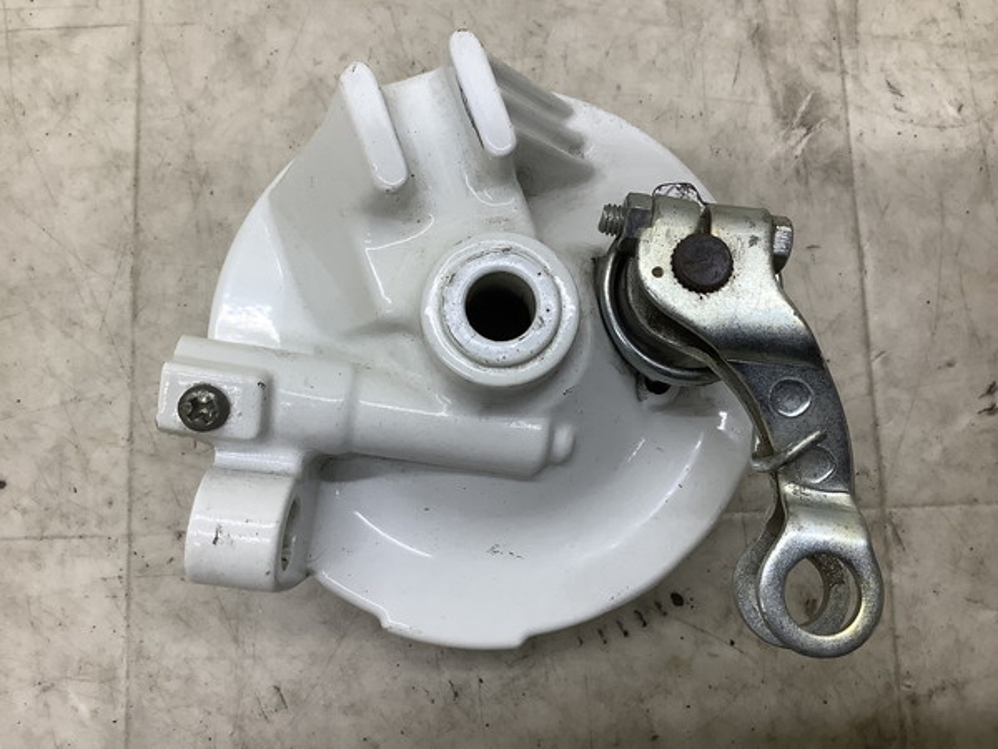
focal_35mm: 31
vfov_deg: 45.4
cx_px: 499
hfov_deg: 58.4
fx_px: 894
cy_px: 374
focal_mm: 3.3
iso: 100
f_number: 2.4
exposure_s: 1/120
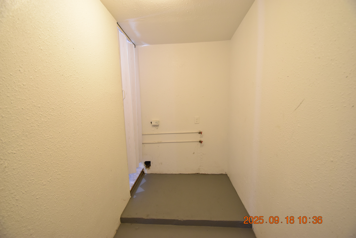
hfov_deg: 100.4
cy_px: 119
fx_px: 148
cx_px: 178
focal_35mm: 15
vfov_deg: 77.3
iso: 800
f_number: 4
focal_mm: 10
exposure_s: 1/20
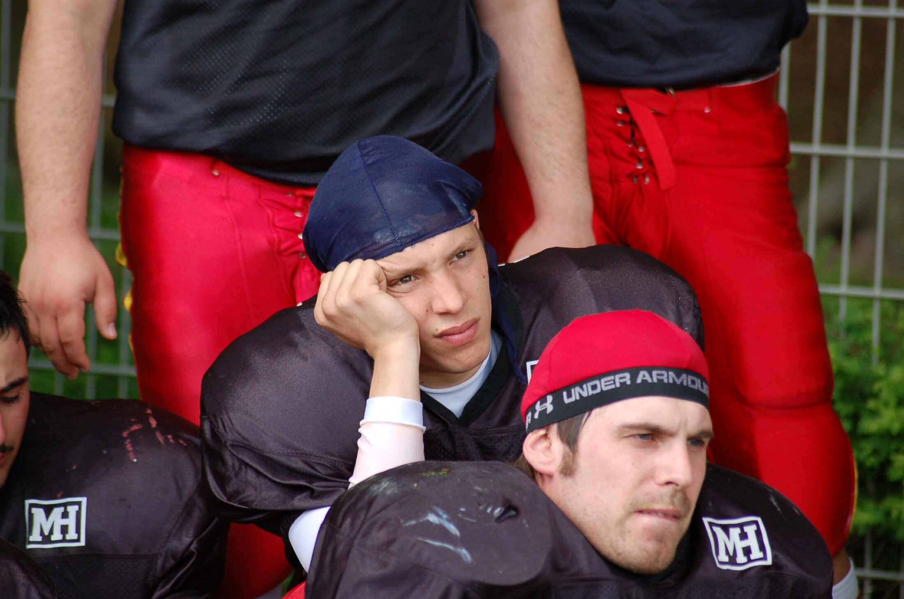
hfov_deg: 8.1
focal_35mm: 255
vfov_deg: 5.4
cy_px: 300
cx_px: 452
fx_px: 6391
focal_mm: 170
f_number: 4.8
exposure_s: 1/500
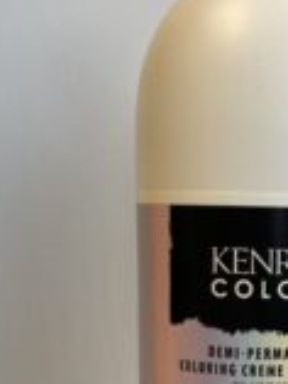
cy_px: 353
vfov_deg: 24.8
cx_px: 295
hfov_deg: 18.8
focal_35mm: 76
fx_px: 842
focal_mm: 3.99
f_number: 1.8
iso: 80
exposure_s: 1/120
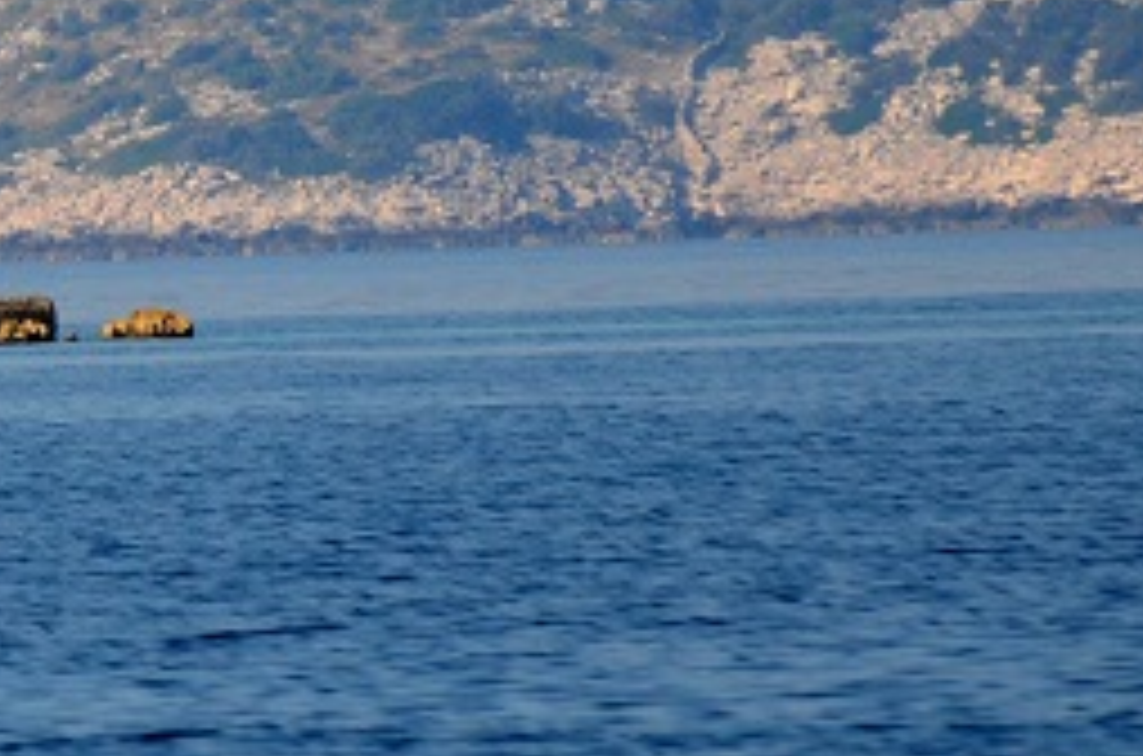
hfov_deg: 1.3
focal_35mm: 1595
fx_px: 50515
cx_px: -848
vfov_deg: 0.9
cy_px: -299
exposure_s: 1/2000
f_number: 5.6
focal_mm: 270
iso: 400
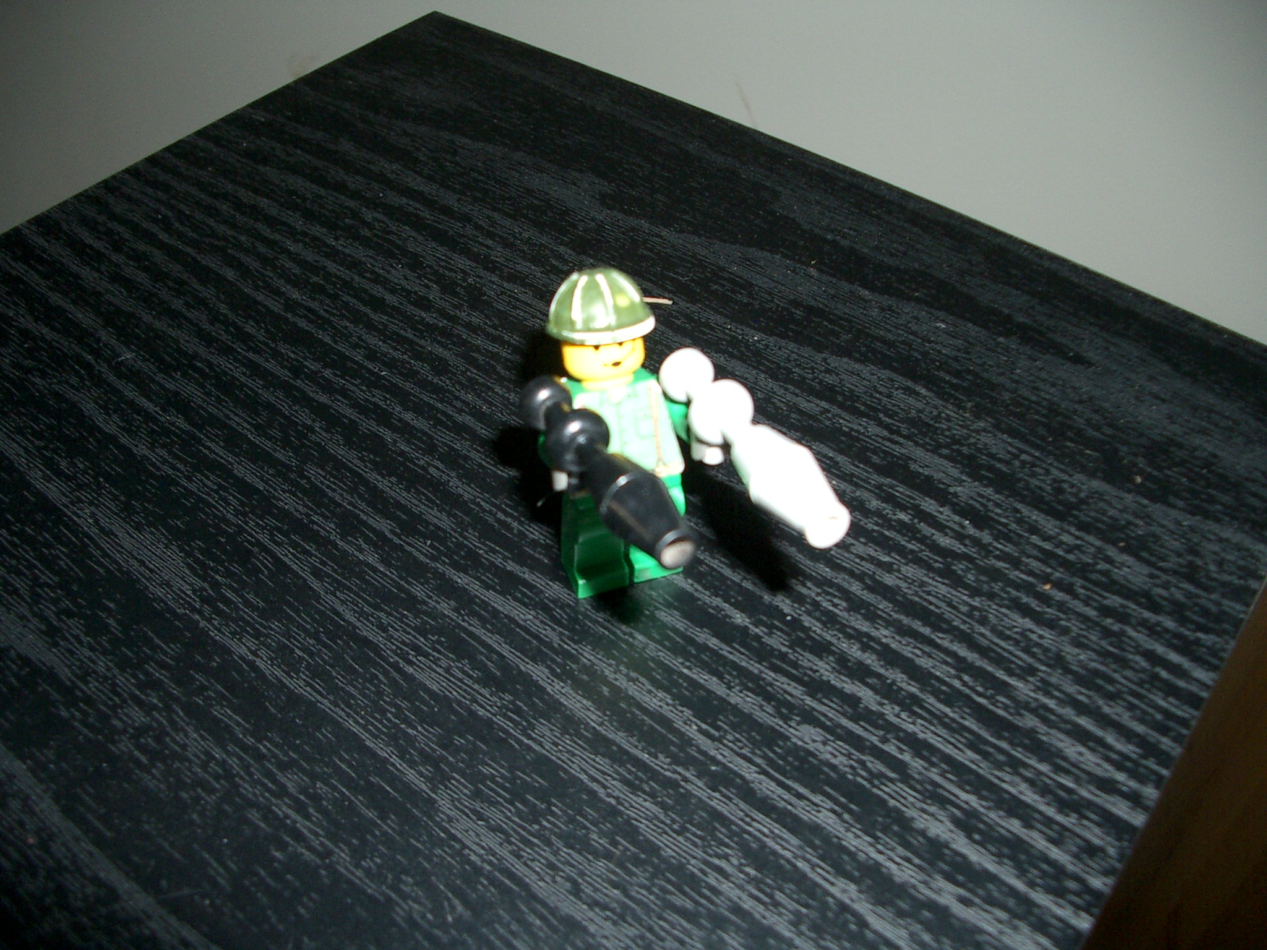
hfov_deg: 52.6
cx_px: 634
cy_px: 475
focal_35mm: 35
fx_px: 1281
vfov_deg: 40.7
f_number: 2.6
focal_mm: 5.8
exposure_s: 1/40
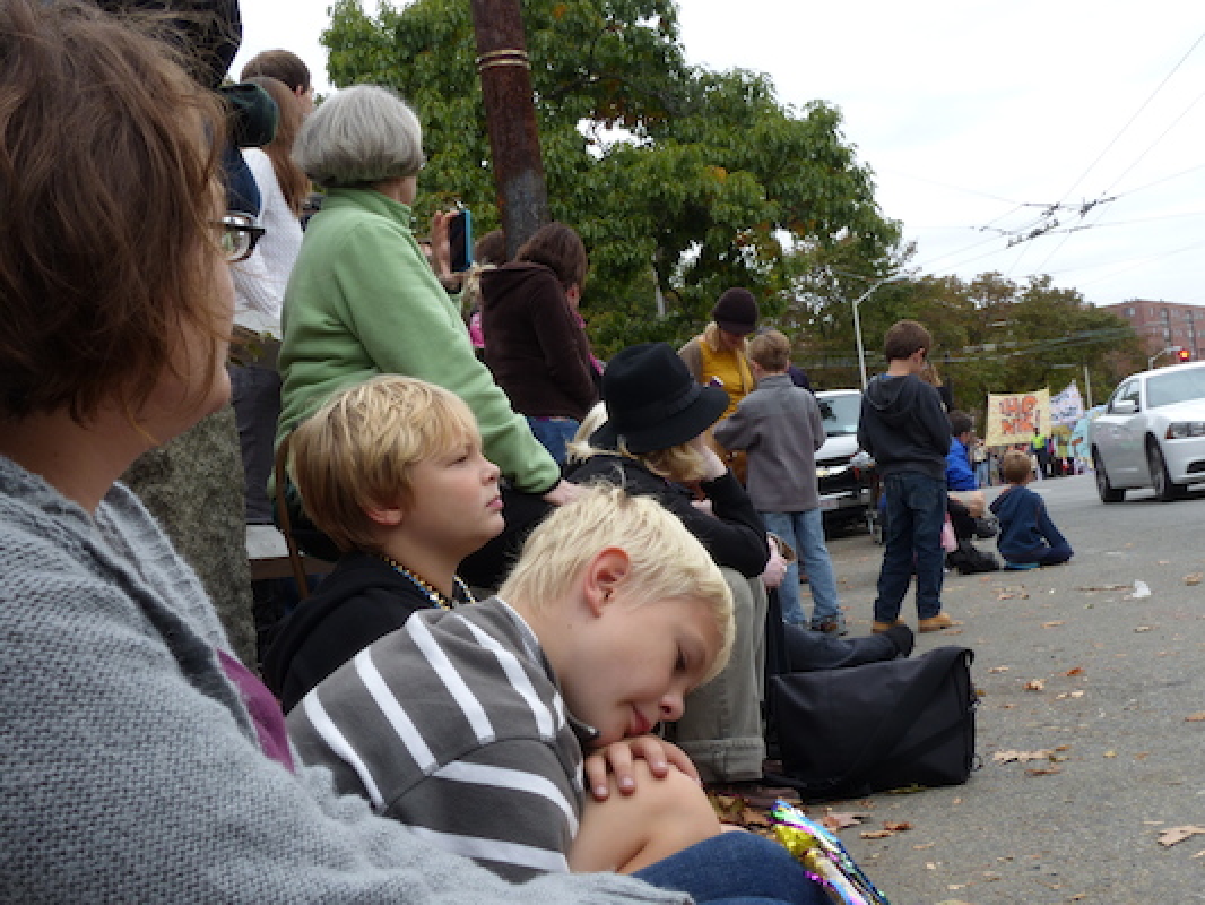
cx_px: 602
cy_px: 452
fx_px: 1706
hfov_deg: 38.9
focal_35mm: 49
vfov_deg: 29.7
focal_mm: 8.7
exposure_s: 1/80
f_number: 8
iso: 100
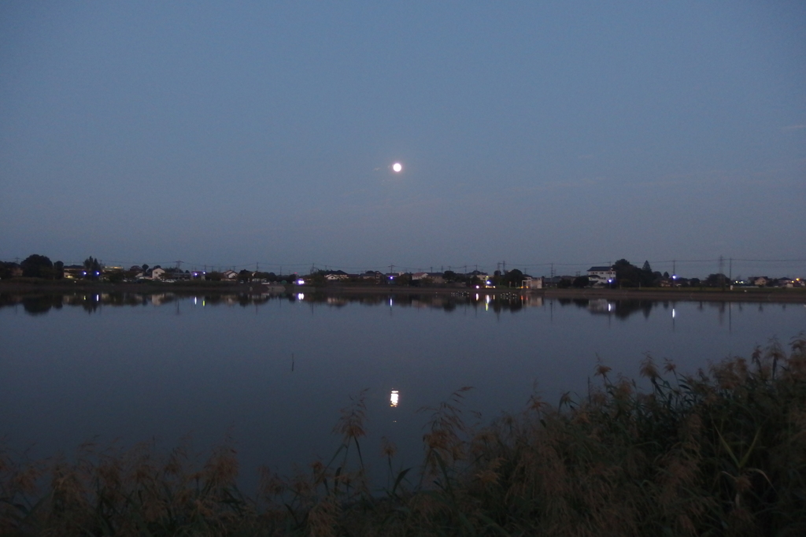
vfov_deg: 49.5
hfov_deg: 69.4
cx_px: 403
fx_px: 582
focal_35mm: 26
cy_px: 268
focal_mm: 4.7
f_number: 1.8
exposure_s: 1/13
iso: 400
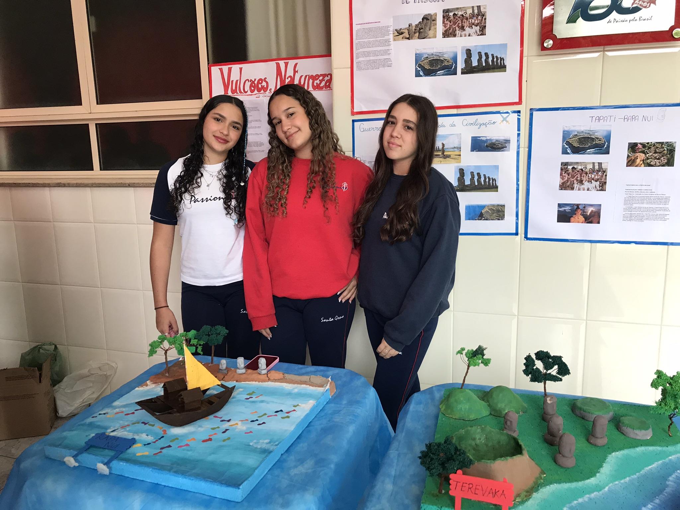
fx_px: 550
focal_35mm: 28
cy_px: 255
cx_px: 340
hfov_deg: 63.4
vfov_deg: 49.7
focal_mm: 3.99
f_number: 1.8
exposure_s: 1/40
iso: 20
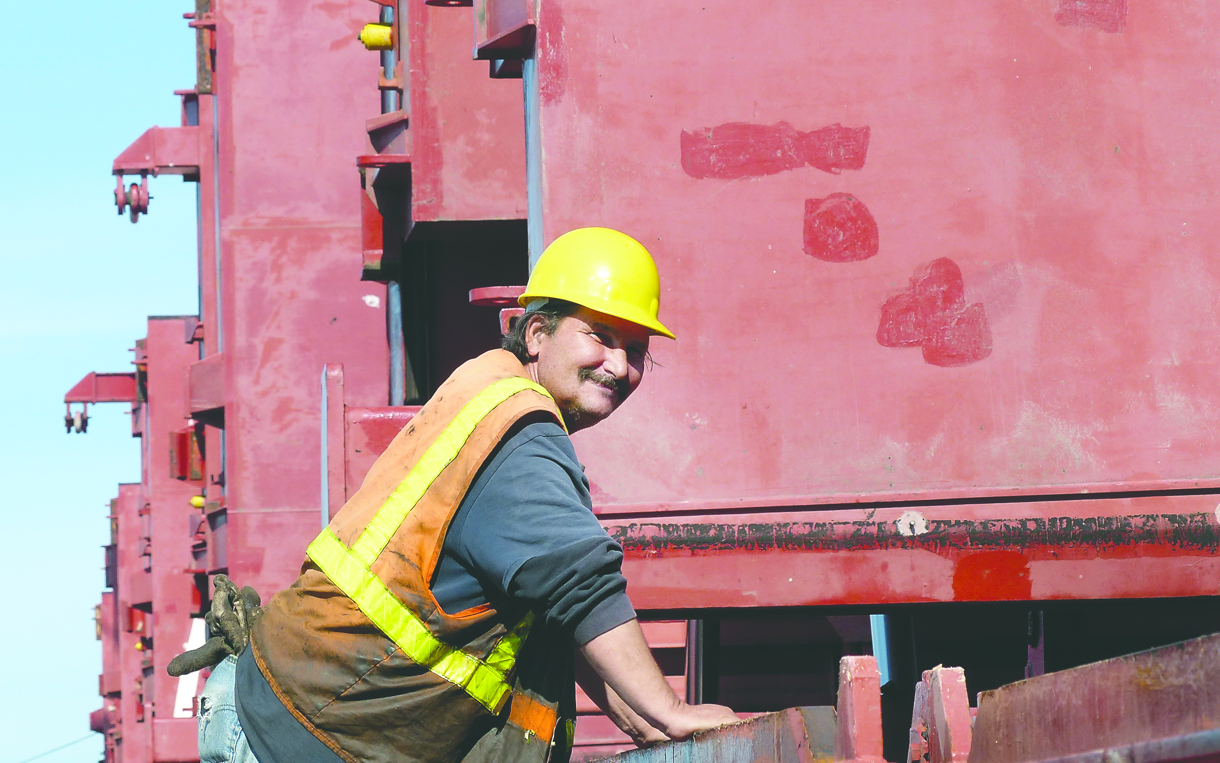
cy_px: 354
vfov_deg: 6.7
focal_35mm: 197
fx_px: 6550
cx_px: 592
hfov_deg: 10.6
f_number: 4
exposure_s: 1/1600
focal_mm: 32
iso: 100
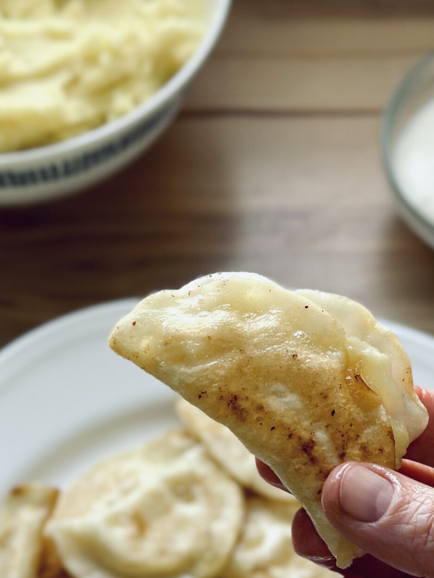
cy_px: 489
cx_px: 267
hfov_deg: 14.9
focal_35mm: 99
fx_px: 1655
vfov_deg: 19.6
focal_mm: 6.86
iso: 100
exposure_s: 1/121
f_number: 1.78
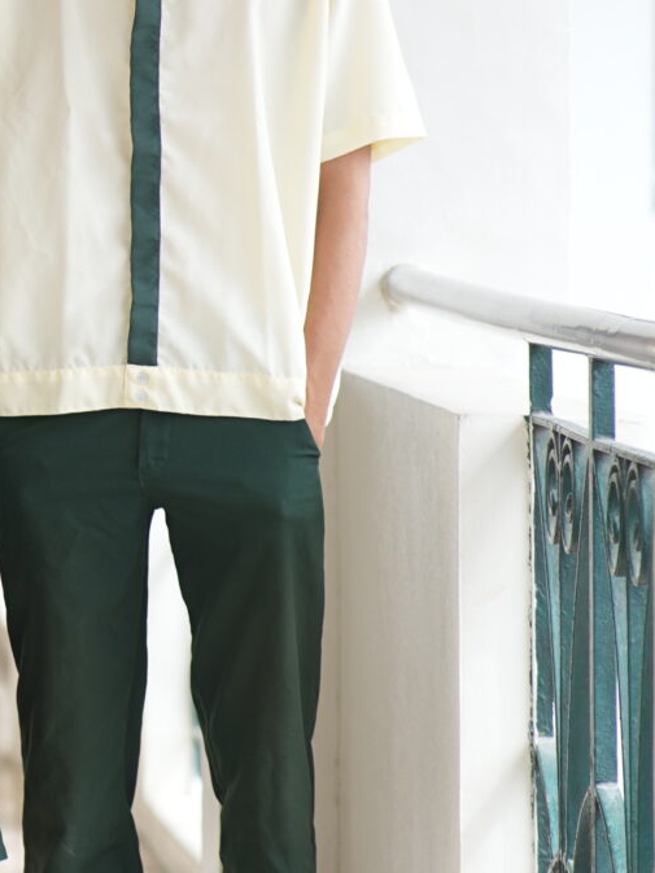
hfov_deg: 4.7
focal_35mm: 311
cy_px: 237
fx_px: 7844
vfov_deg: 6.4
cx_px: -349
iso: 100
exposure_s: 1/400
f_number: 2.8
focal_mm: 85
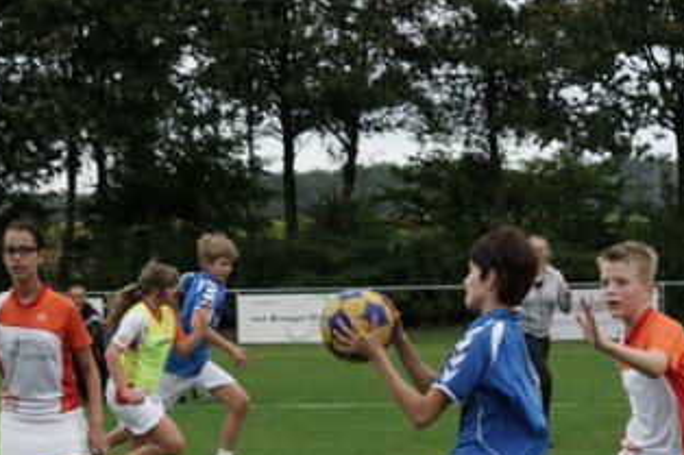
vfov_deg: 8.9
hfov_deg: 13.4
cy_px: 460
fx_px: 2905
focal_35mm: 153
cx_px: 560
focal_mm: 50
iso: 100
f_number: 2.8
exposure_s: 1/250
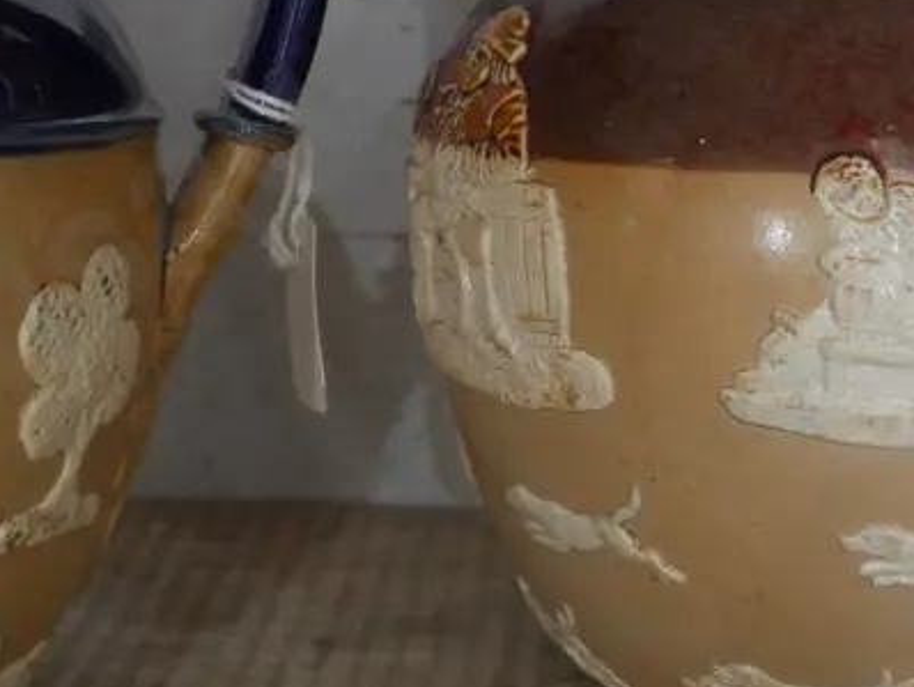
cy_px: 116
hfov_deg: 18.1
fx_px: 2853
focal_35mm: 108
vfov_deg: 13.6
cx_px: 292
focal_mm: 21
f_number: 4.6
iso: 2000
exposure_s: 1/60
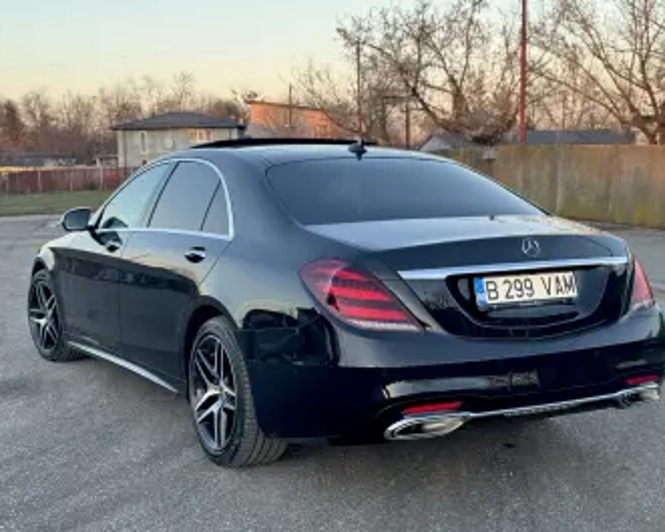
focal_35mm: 51
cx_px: 331
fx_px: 1004
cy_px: 269
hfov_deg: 36.6
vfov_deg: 29.7
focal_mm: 6.76
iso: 50
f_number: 1.78
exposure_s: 1/152
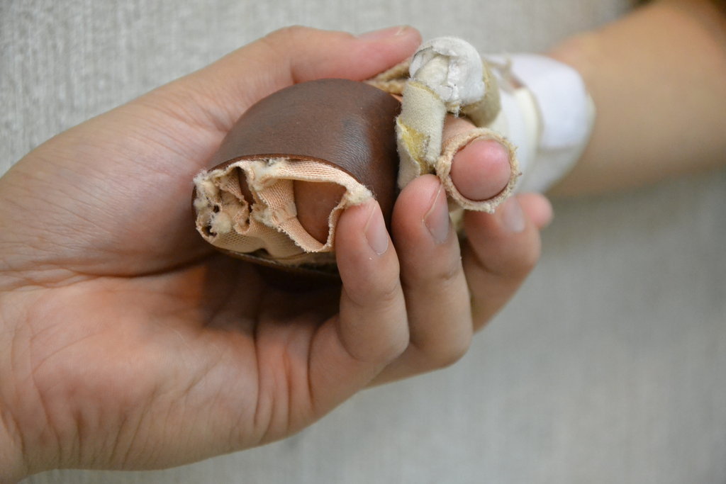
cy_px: 242
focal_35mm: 120
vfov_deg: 11.4
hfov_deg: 17.1
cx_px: 363
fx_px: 2420
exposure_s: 1/125
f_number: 5.3
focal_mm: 80
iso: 3200
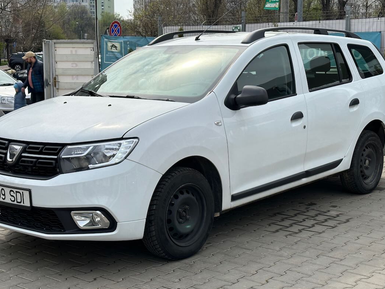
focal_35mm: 59
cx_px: 188
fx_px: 656
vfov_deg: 24.8
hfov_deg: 32.7
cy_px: 145
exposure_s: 1/3876
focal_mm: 6.86
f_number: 1.78
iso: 64
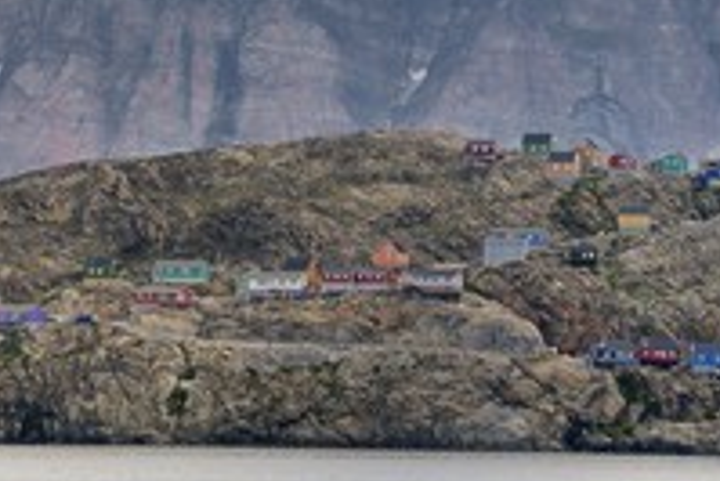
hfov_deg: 5.4
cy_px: 11
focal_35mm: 379
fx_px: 7585
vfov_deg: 3.6
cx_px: 47
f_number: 7.1
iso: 200
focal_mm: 180
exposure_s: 1/320
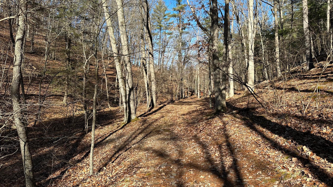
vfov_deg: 42.8
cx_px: 168
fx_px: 238
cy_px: 83
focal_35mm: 27
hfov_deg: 69.9
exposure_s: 1/1692
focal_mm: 6.86
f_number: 1.78
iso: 80
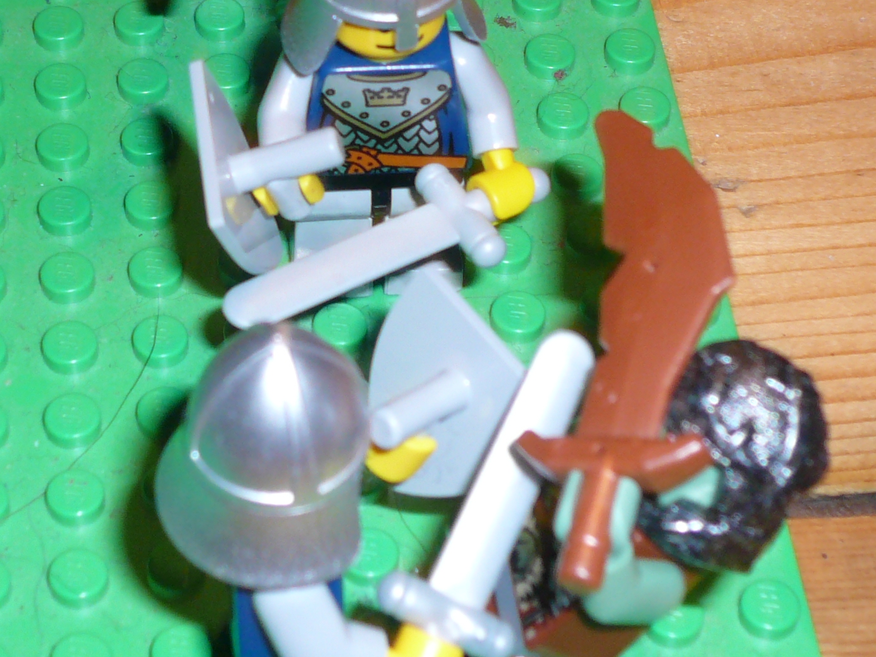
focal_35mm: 102
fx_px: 2581
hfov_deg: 19.2
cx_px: 314
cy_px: 102
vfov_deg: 14.4
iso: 100
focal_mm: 7.5
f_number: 3.5
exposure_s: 1/30
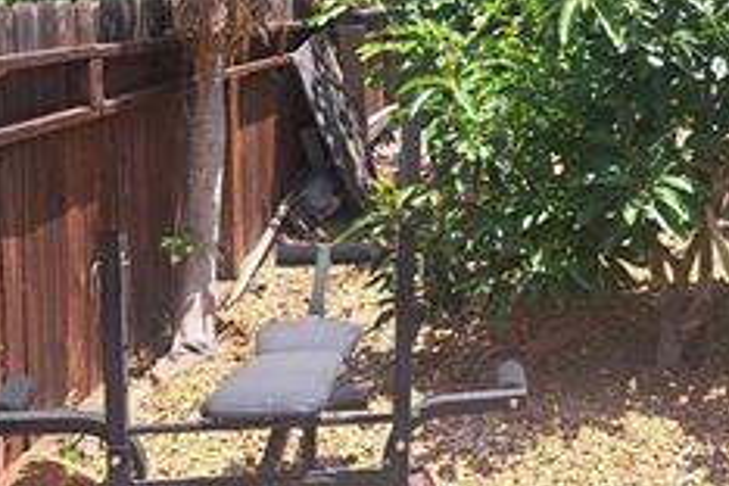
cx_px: 589
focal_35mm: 48
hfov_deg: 39.4
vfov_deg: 27.3
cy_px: 70
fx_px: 972
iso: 50
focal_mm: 5.23
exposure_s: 1/647
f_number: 1.8
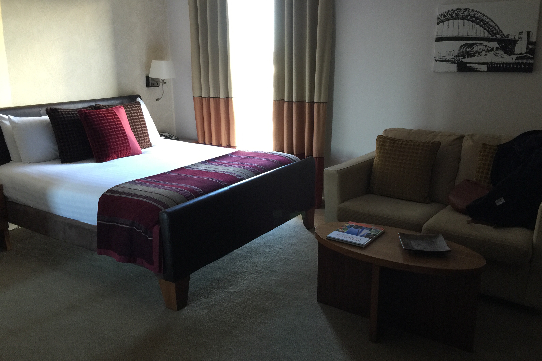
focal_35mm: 31
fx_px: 467
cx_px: 273
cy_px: 182
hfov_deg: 60.3
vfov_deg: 42.3
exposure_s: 1/17
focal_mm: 4.15
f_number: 2.2
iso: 80
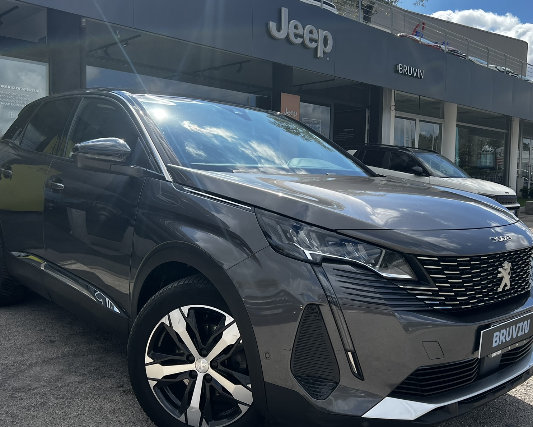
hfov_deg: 51.5
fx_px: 552
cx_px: 268
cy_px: 217
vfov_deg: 42.2
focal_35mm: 35
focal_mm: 5.7
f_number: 1.5
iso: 50
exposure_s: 1/2695
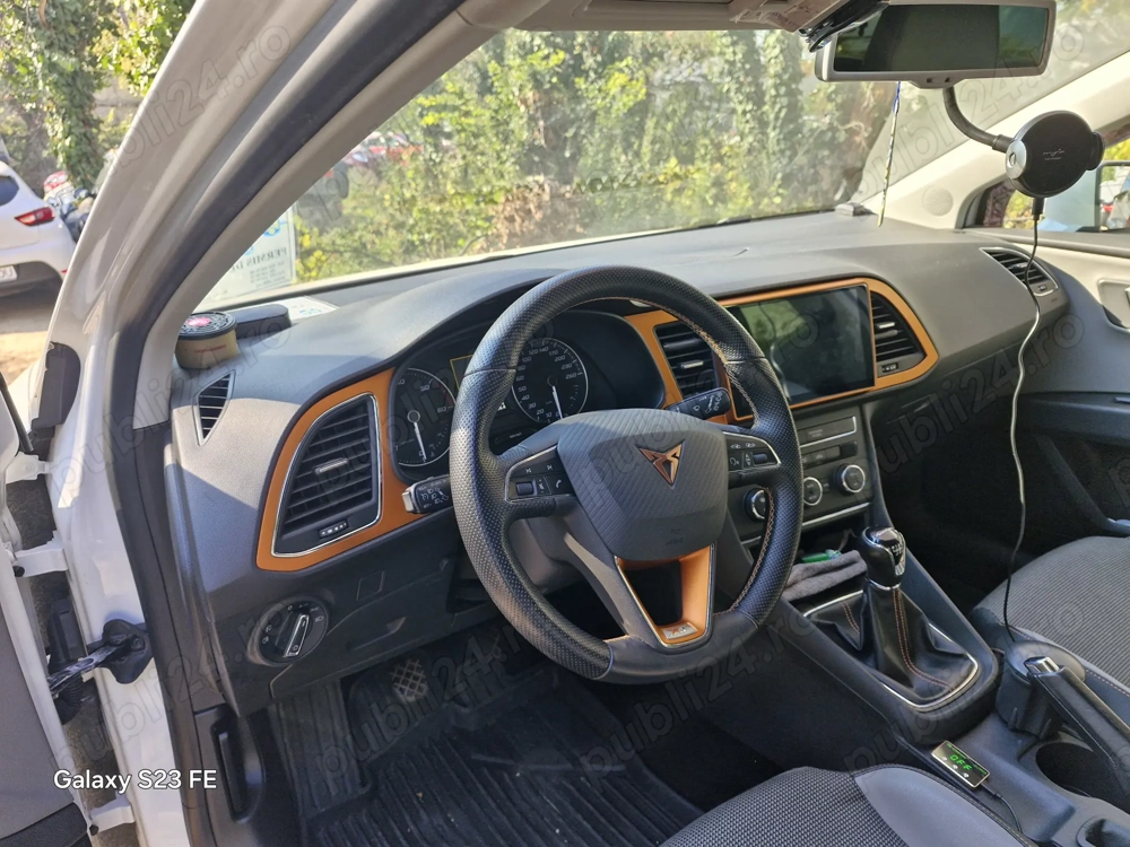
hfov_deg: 73.9
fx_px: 751
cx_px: 565
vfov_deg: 58.9
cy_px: 424
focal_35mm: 23
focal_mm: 5.54
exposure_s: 1/180
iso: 64
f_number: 1.8
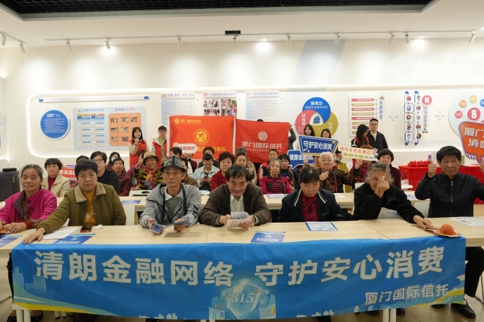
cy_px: 157
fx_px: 376
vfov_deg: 46.4
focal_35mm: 28
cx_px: 224
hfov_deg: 65.4
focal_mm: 24
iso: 1250
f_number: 4
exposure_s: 1/160
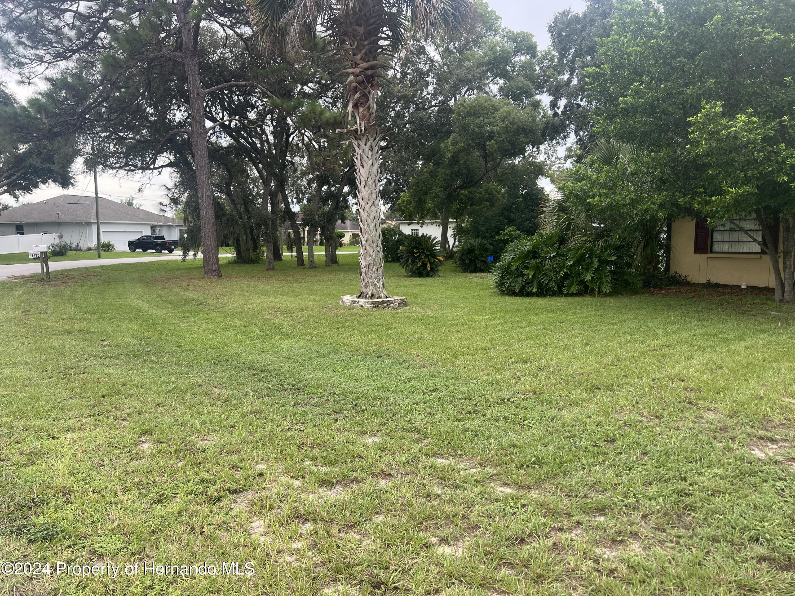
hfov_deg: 67.3
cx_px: 398
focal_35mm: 26
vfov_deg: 53.1
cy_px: 298
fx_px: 597
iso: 50
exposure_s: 1/674
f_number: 1.5
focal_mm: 5.7
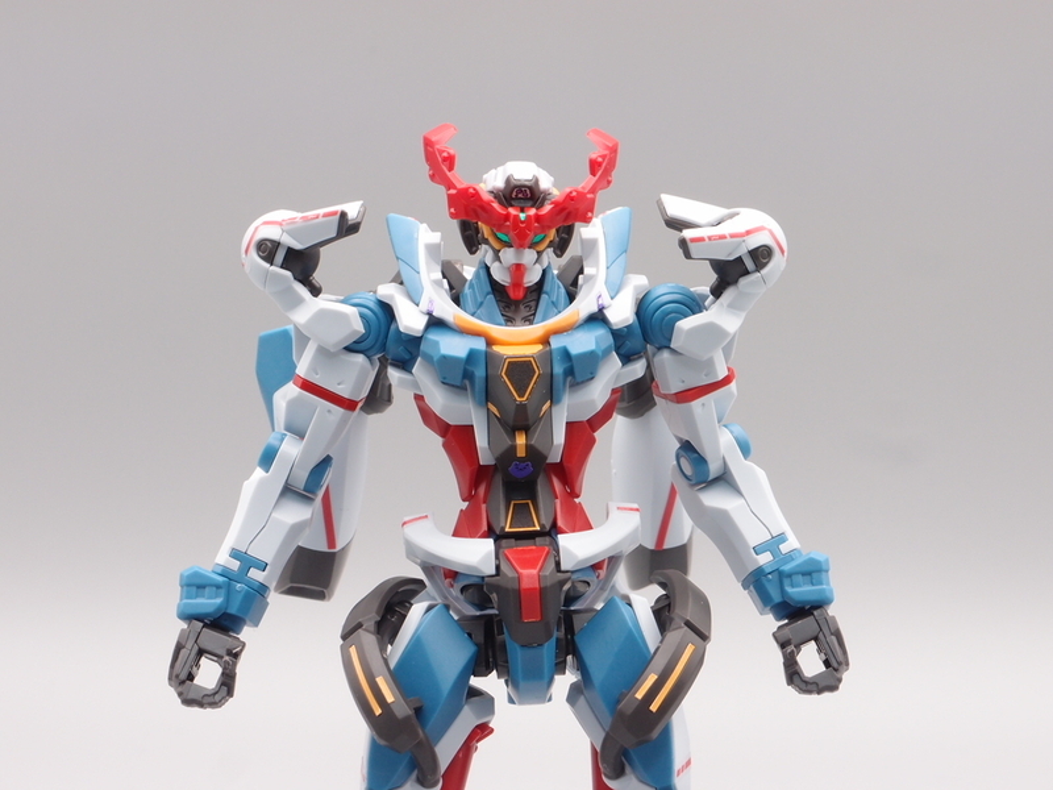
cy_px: 395
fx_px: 2799
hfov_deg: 21.3
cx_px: 526
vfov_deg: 16.1
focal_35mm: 92
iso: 100
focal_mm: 19.84
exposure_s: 1/6
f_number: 8
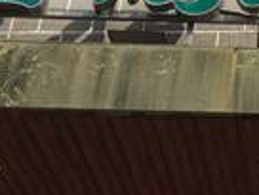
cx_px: 419
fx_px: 1018
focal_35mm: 136
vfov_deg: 10.6
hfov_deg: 13.4
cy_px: -75
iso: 32
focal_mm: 4.15
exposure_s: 1/2326
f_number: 2.2
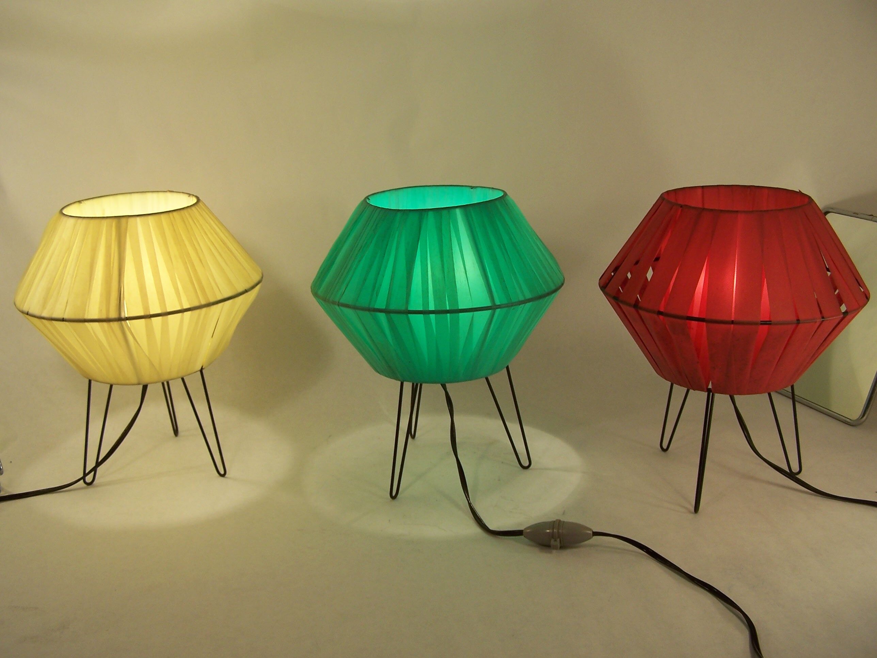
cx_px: 438
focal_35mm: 38
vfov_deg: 37.7
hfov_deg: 49.0
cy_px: 329
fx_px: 963
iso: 80
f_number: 2.8
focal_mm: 6.3
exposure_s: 1/180
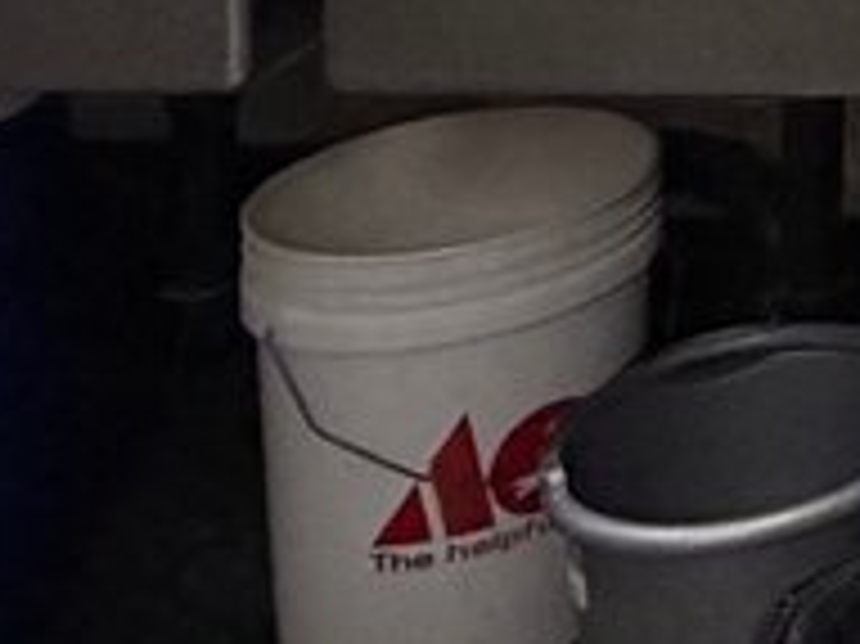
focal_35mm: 111
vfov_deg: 11.3
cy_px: -853
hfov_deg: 13.2
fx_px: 2756
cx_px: 2082
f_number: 2.2
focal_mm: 2.22
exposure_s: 1/60
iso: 400
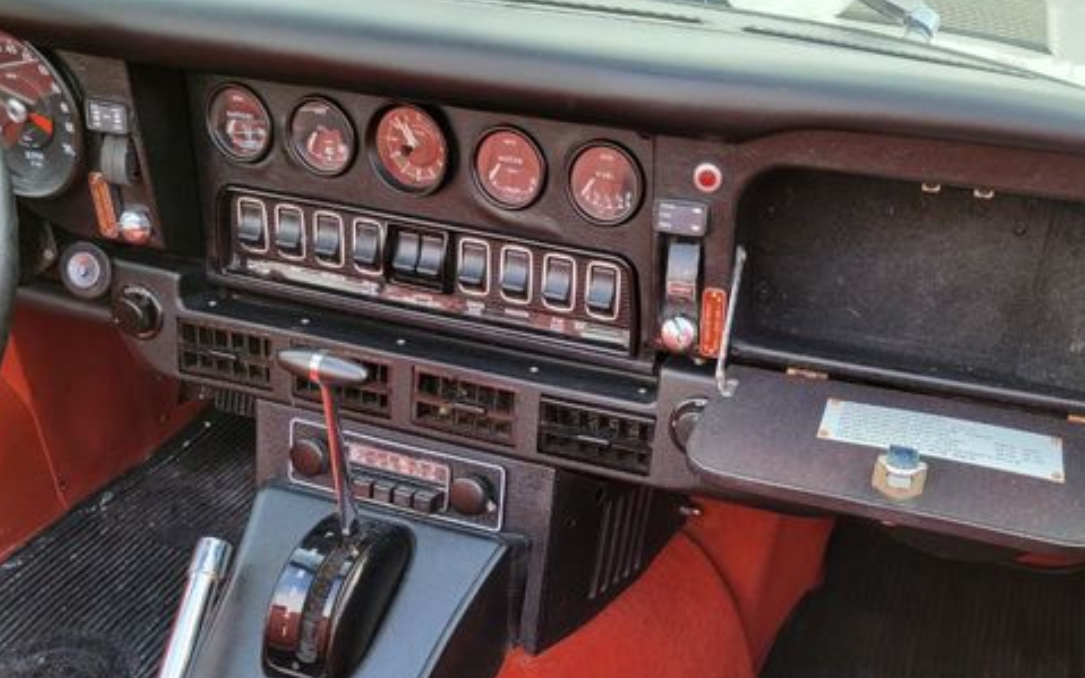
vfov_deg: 36.9
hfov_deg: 56.4
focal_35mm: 34
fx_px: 1005
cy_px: 438
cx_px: 632
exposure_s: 1/120
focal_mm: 6.7
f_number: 1.8
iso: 32
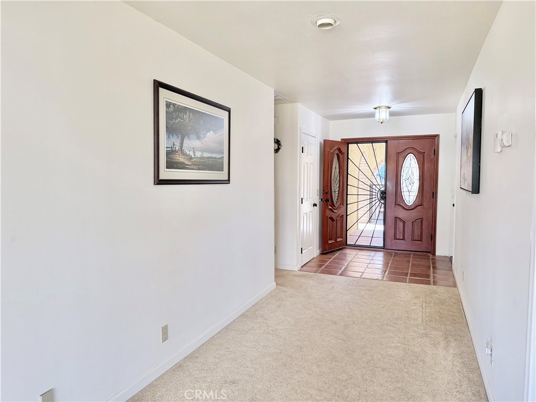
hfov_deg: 71.6
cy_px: 201
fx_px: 372
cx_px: 268
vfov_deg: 56.8
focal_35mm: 24
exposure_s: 1/97
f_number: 1.78
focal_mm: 6.76
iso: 200
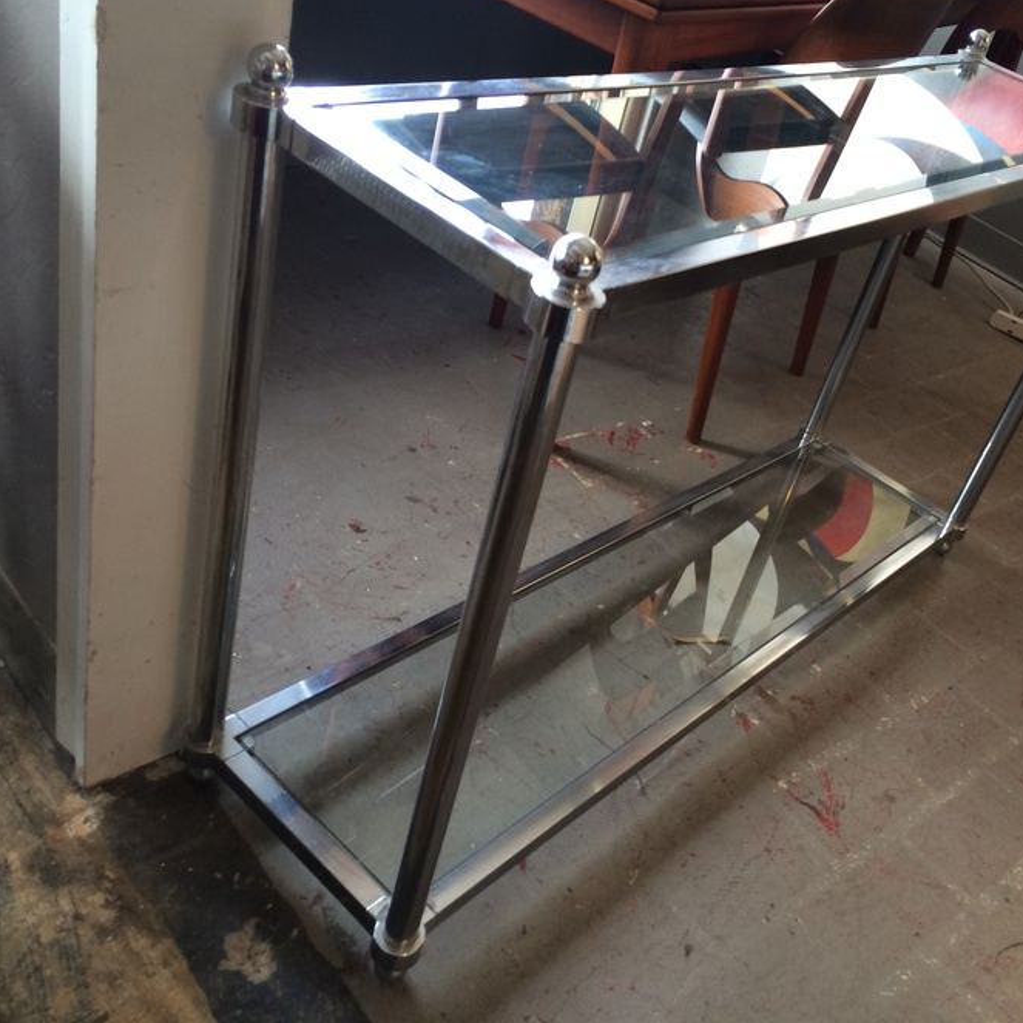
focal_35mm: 36
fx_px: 1204
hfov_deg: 45.6
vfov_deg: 46.0
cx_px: 640
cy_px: 507
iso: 40
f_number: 2.2
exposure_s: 1/30
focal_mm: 4.12
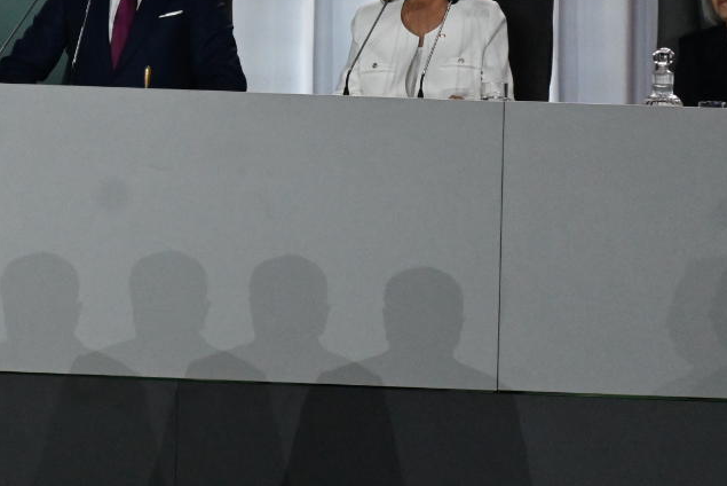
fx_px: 19314
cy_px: 97
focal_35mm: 956
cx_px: -82
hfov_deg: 2.2
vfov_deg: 1.4
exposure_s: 1/200
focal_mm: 250
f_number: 6.3
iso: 3200
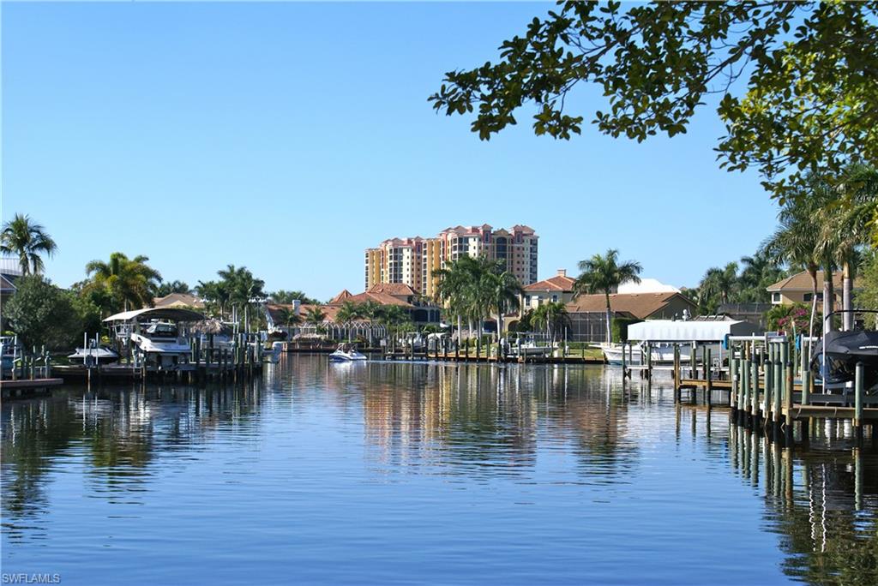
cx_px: 439
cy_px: 293
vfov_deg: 20.2
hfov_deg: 29.8
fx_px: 1647
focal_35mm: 68
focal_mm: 45
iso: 100
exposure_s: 1/500
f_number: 7.1
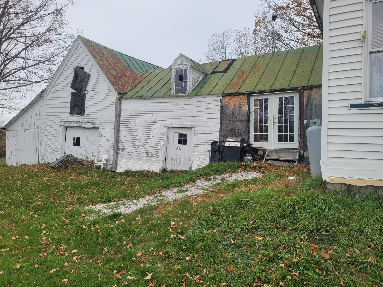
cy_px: 144
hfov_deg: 67.3
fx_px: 288
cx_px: 192
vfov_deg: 53.1
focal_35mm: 26
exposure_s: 1/501
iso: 40
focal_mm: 5.4
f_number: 1.8
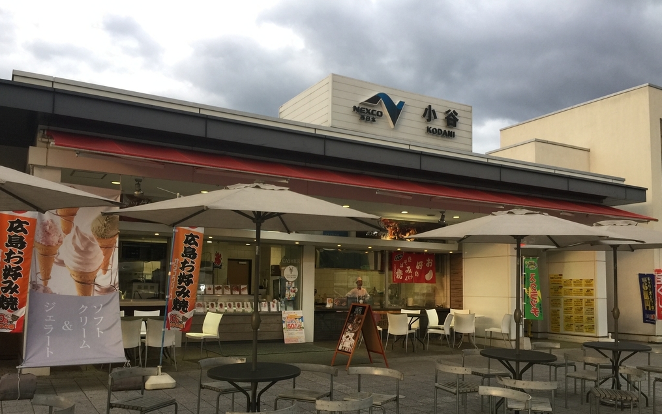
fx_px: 559
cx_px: 330
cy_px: 249
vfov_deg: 40.4
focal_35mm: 31
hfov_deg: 61.2
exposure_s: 1/40
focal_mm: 4.15
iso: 32
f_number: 2.2
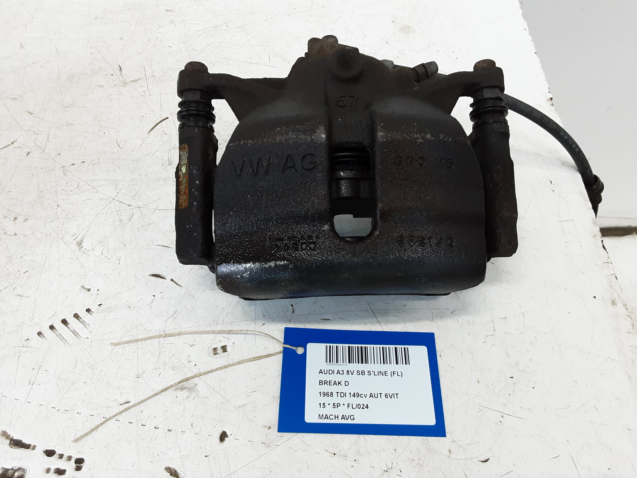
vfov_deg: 51.4
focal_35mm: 27
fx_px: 497
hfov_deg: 65.3
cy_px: 239
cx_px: 318
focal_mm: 2.91
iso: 125
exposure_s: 1/50
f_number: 1.9
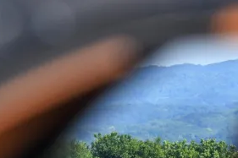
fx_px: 5358
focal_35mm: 811
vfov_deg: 1.7
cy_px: 212
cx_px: 125
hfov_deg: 2.5
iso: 400
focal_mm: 300
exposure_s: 1/1600
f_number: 6.3
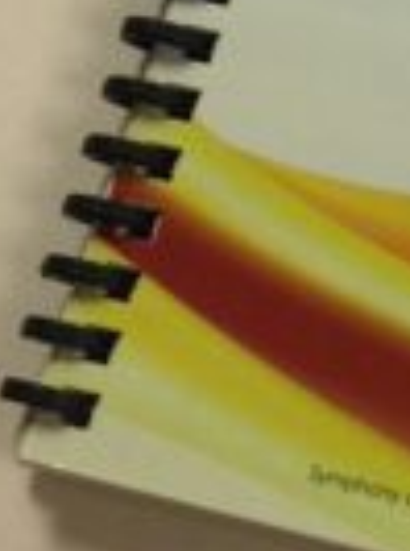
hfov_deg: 8.1
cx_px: 754
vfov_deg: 10.5
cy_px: -501
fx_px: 2777
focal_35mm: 175
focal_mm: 4.15
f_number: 2.2
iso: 32
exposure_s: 1/15
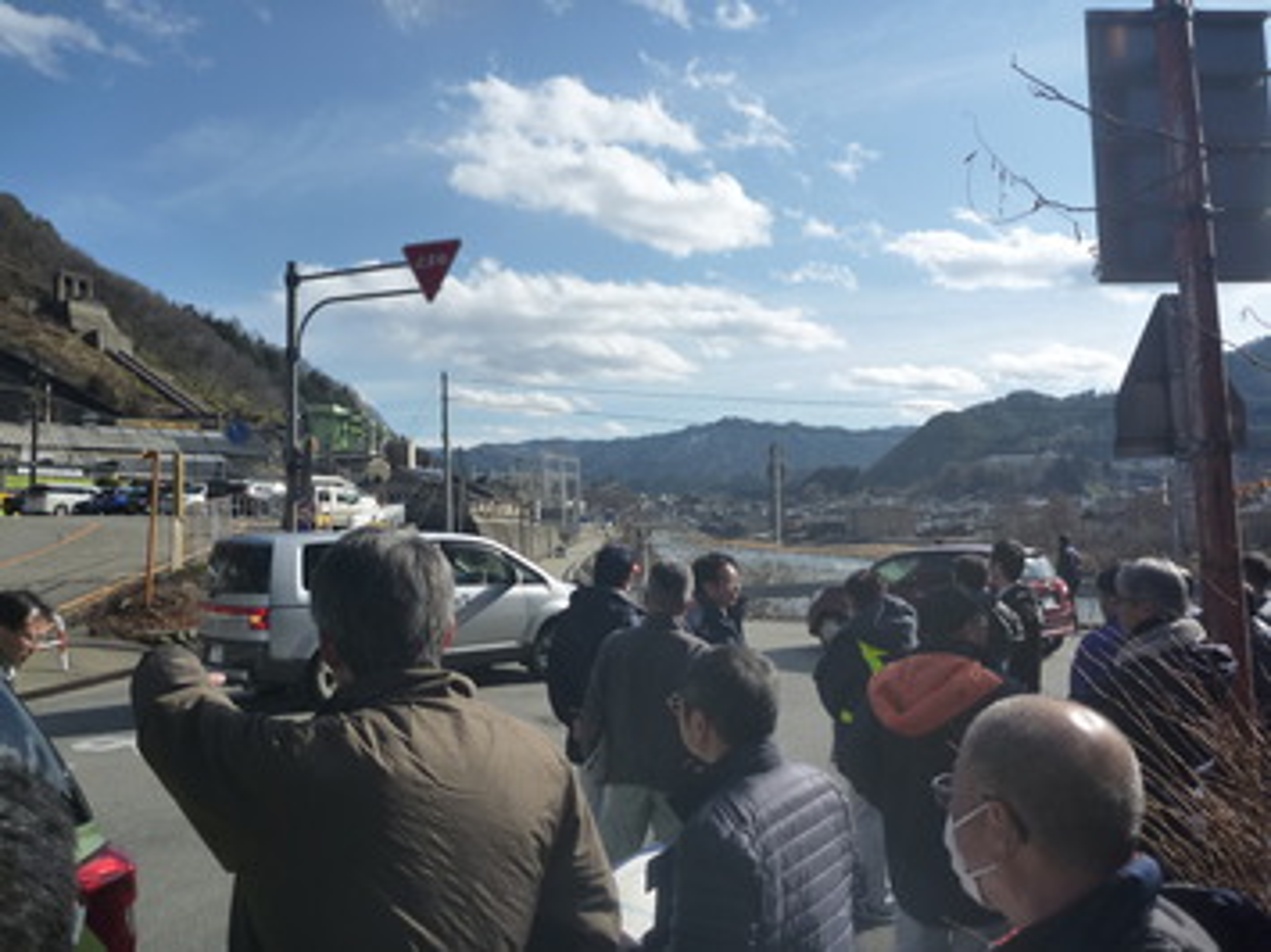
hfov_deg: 63.5
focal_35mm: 28
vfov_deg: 49.7
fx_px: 1028
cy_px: 476
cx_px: 636
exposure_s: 1/160
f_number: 10
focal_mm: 4.9
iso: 125
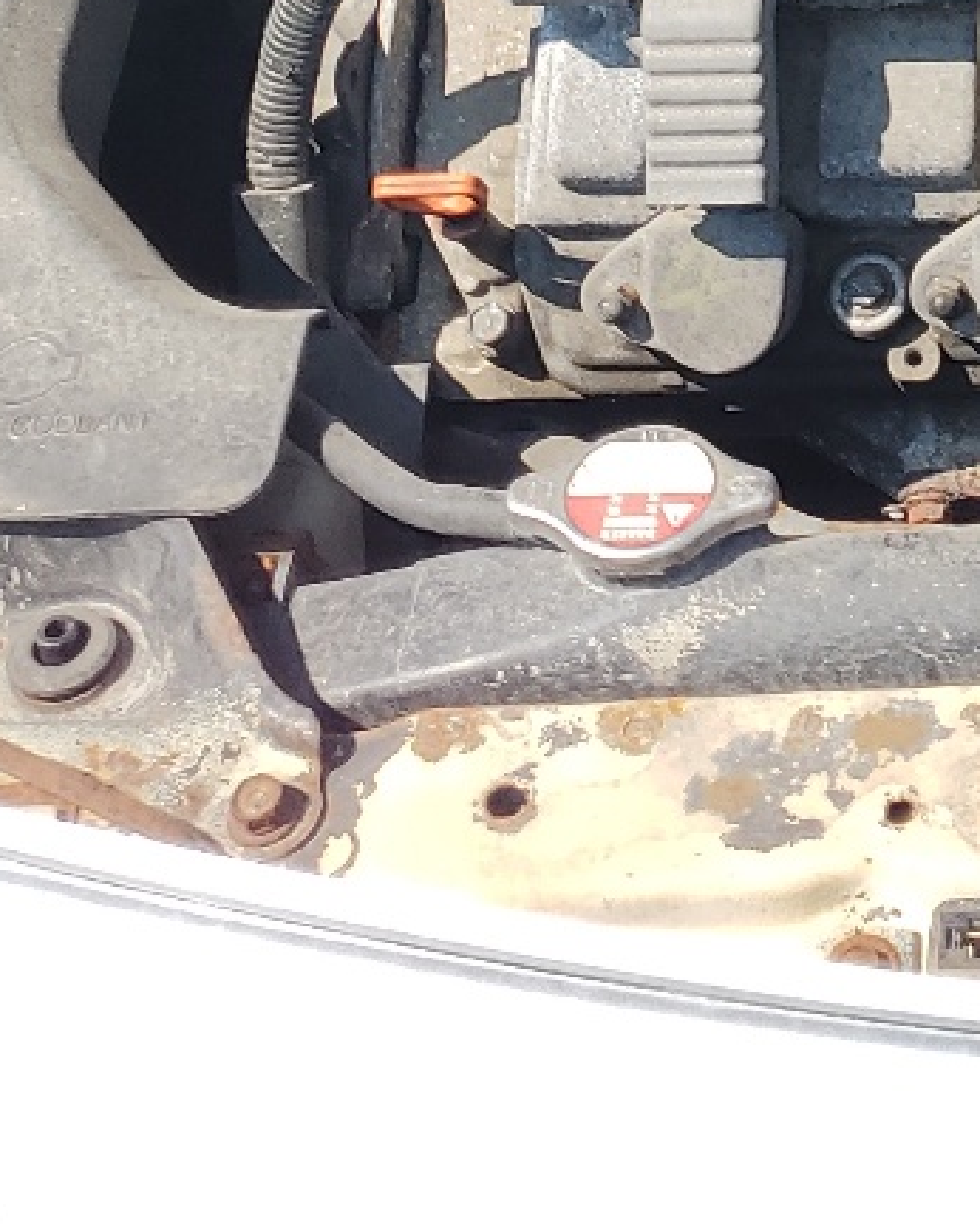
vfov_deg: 19.2
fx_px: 3406
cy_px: -246
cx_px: 1391
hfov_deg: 15.3
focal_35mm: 94
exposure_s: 1/1667
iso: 50
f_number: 1.5
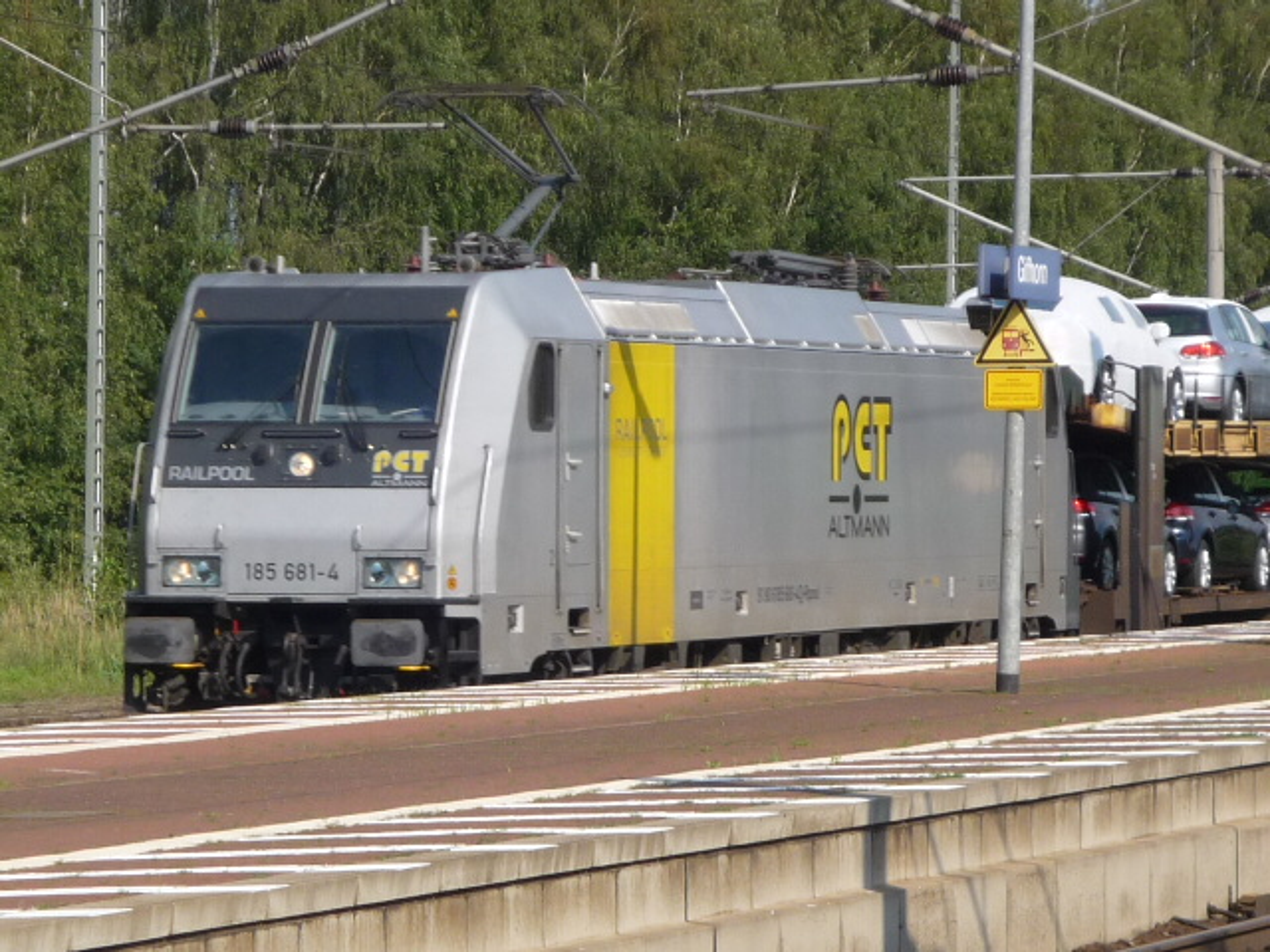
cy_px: 476
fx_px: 3669
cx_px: 635
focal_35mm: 100
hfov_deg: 19.6
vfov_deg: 14.8
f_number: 5.1
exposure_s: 1/400
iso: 100
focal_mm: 16.5
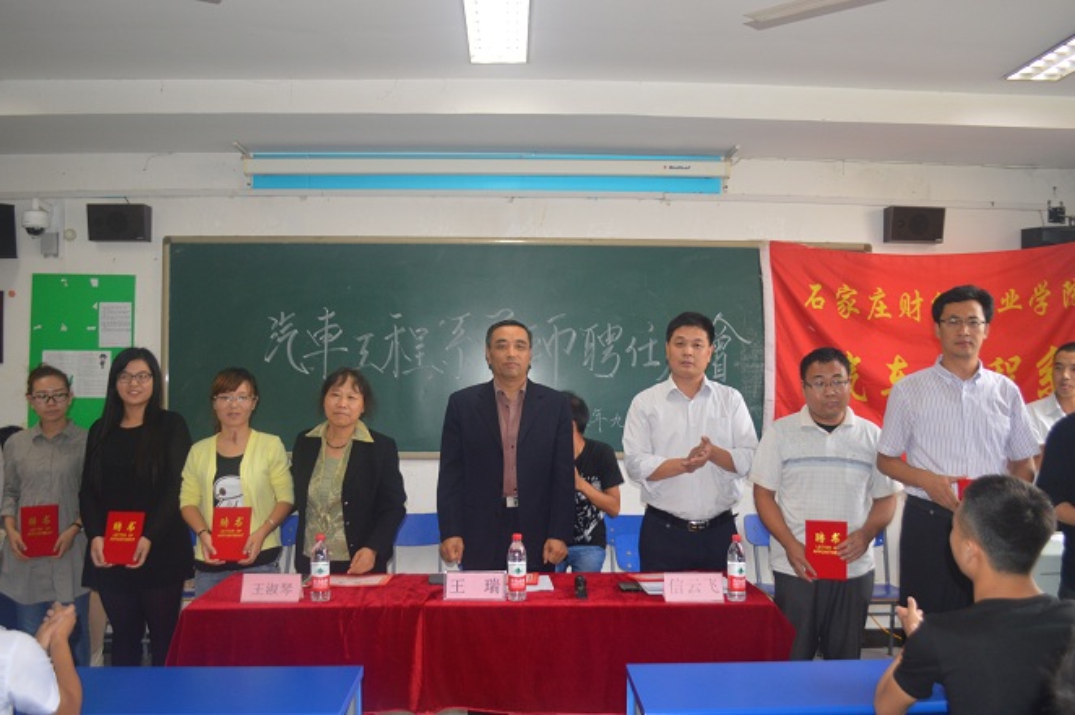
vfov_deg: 43.5
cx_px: 538
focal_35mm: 30
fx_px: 895
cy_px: 358
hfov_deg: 62.0
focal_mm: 20
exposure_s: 1/60
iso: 500
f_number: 3.8
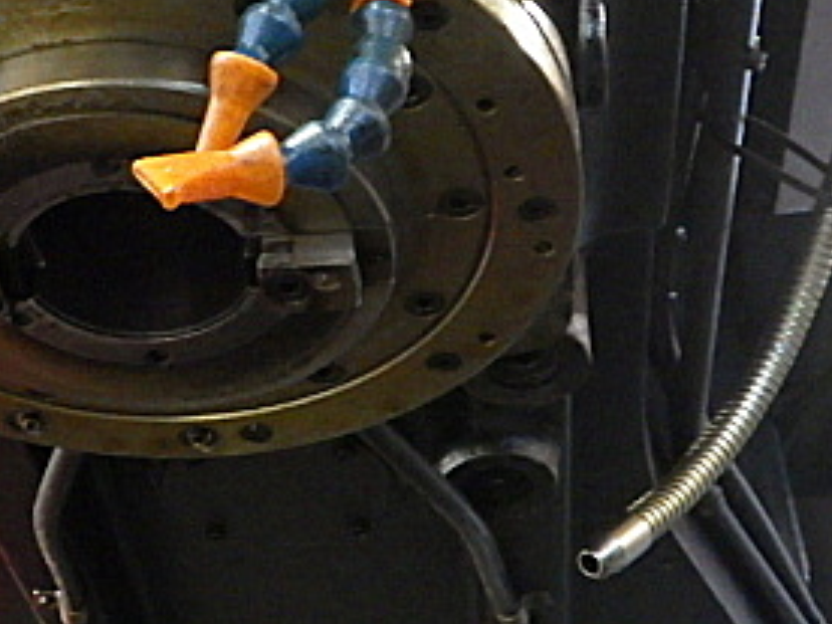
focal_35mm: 65
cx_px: 190
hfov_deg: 29.3
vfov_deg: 22.4
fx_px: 1562
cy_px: 157
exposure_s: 1/15
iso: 1600
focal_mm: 5
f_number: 3.5
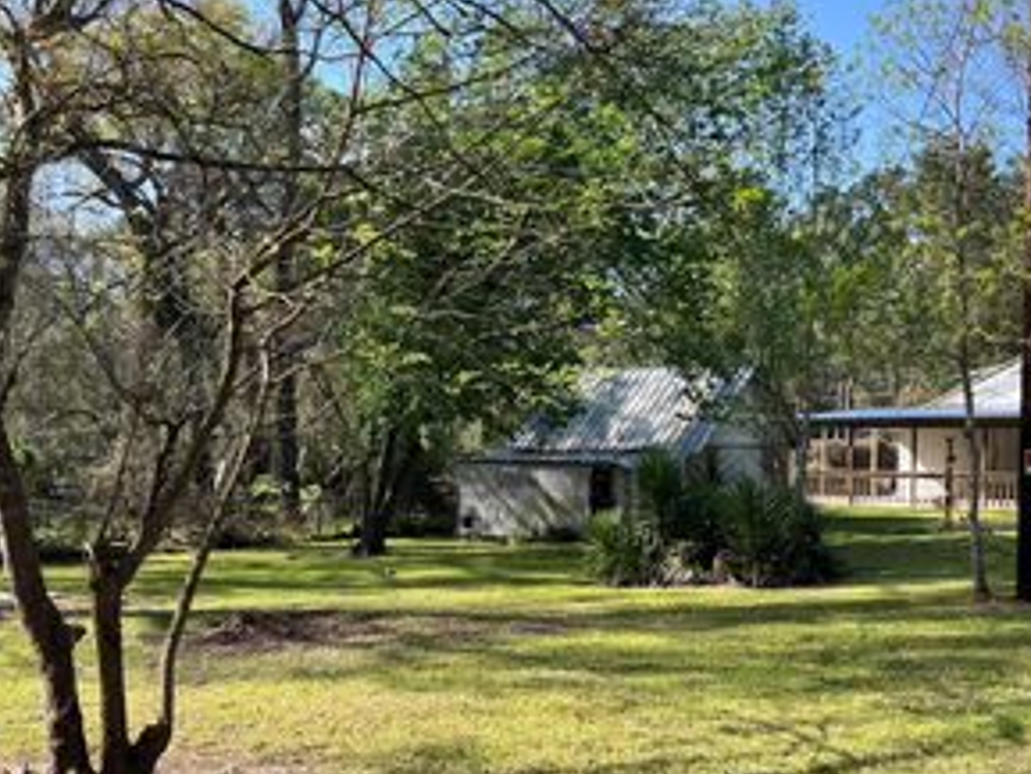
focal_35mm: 45
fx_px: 1341
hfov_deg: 41.9
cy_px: 537
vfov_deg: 31.9
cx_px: 432
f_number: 1.6
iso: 50
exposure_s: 1/928
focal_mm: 5.1
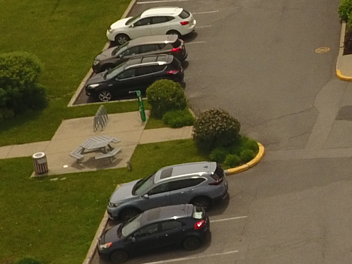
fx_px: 1159
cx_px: 742
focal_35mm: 114
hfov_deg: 14.0
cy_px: -48
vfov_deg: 12.7
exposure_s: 1/1279
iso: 100
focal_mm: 3.61
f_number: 2.8
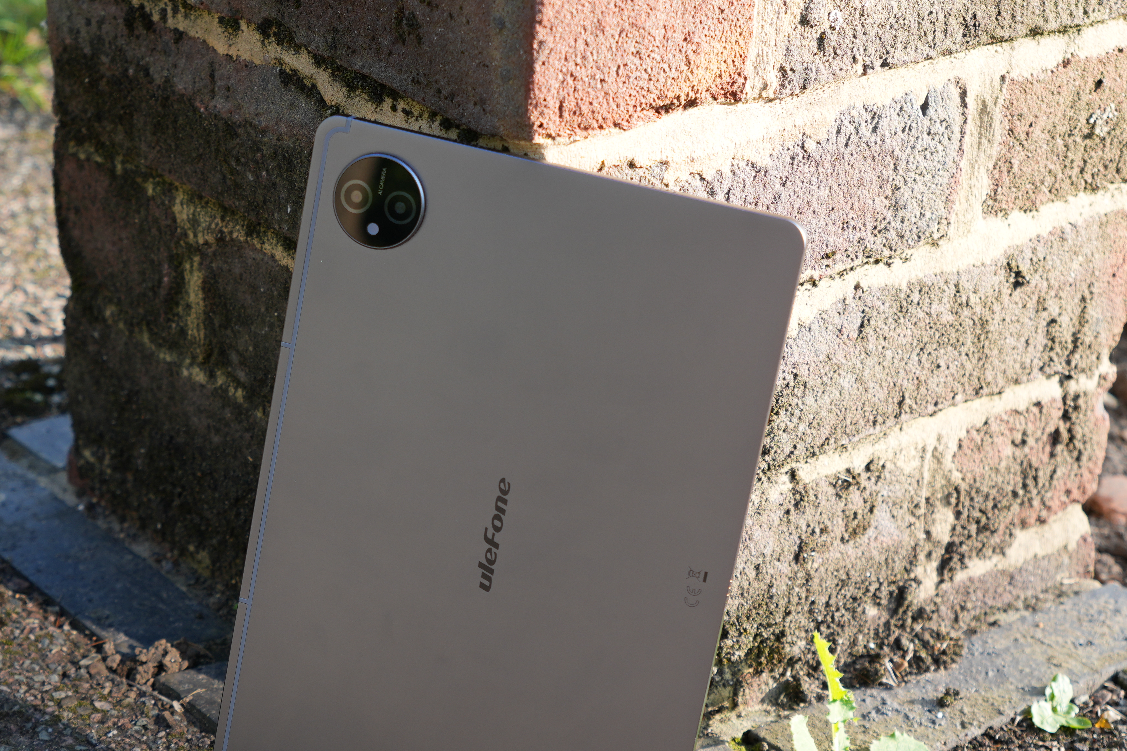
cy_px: 485
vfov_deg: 17.0
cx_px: 493
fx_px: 2511
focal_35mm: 80
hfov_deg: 25.3
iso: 100
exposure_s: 1/100
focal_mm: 35.2
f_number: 4
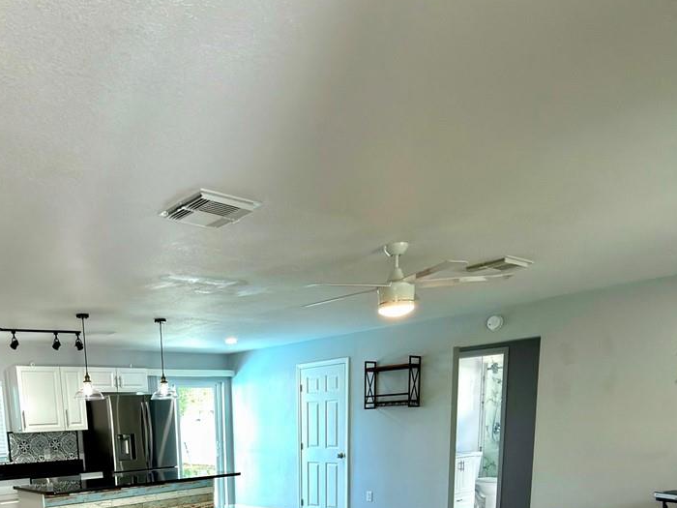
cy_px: 542
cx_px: 207
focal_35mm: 32
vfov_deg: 37.8
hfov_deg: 55.2
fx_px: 626
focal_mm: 2.22
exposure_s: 1/40
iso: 40
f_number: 2.2
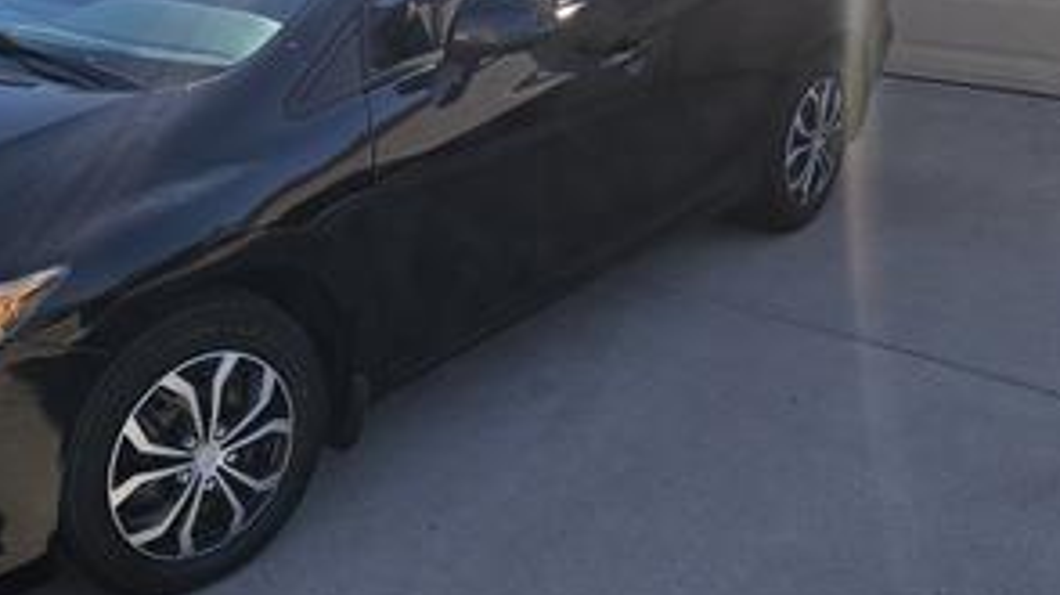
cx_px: 234
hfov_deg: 45.3
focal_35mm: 43
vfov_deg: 27.6
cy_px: 260
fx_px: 1208
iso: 25
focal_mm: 5.4
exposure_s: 1/807
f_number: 1.8
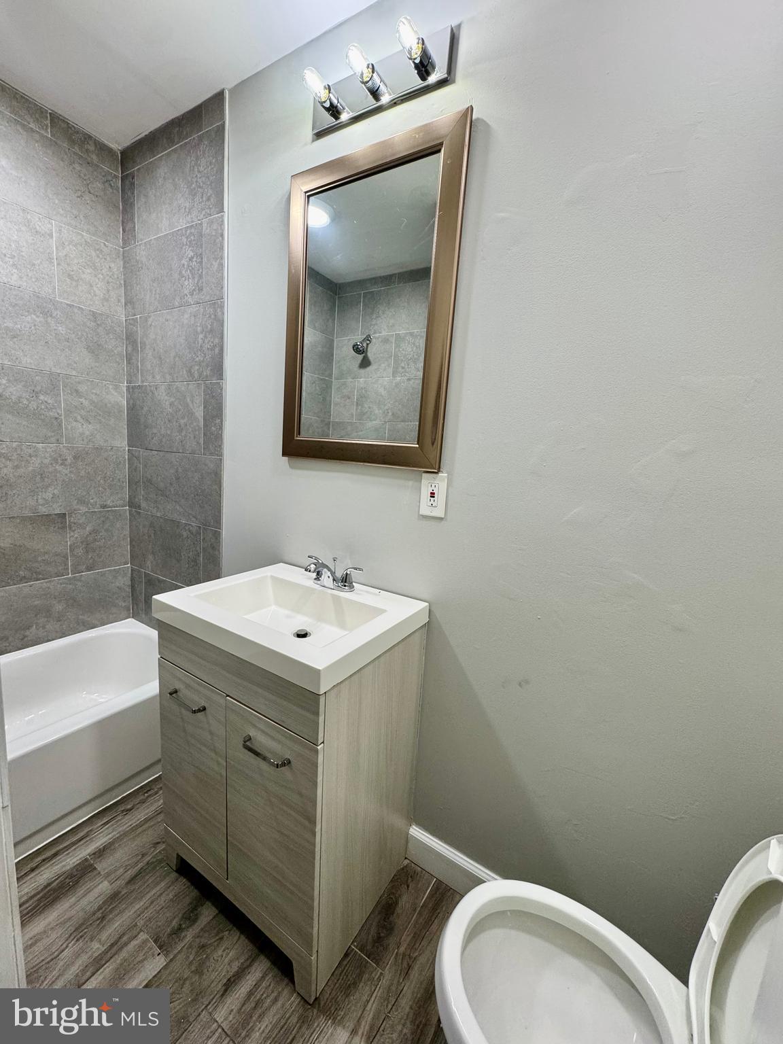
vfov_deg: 102.1
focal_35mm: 14
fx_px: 422
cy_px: 522
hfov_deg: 85.7
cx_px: 392
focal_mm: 2.22
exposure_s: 1/120
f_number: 2.2
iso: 160
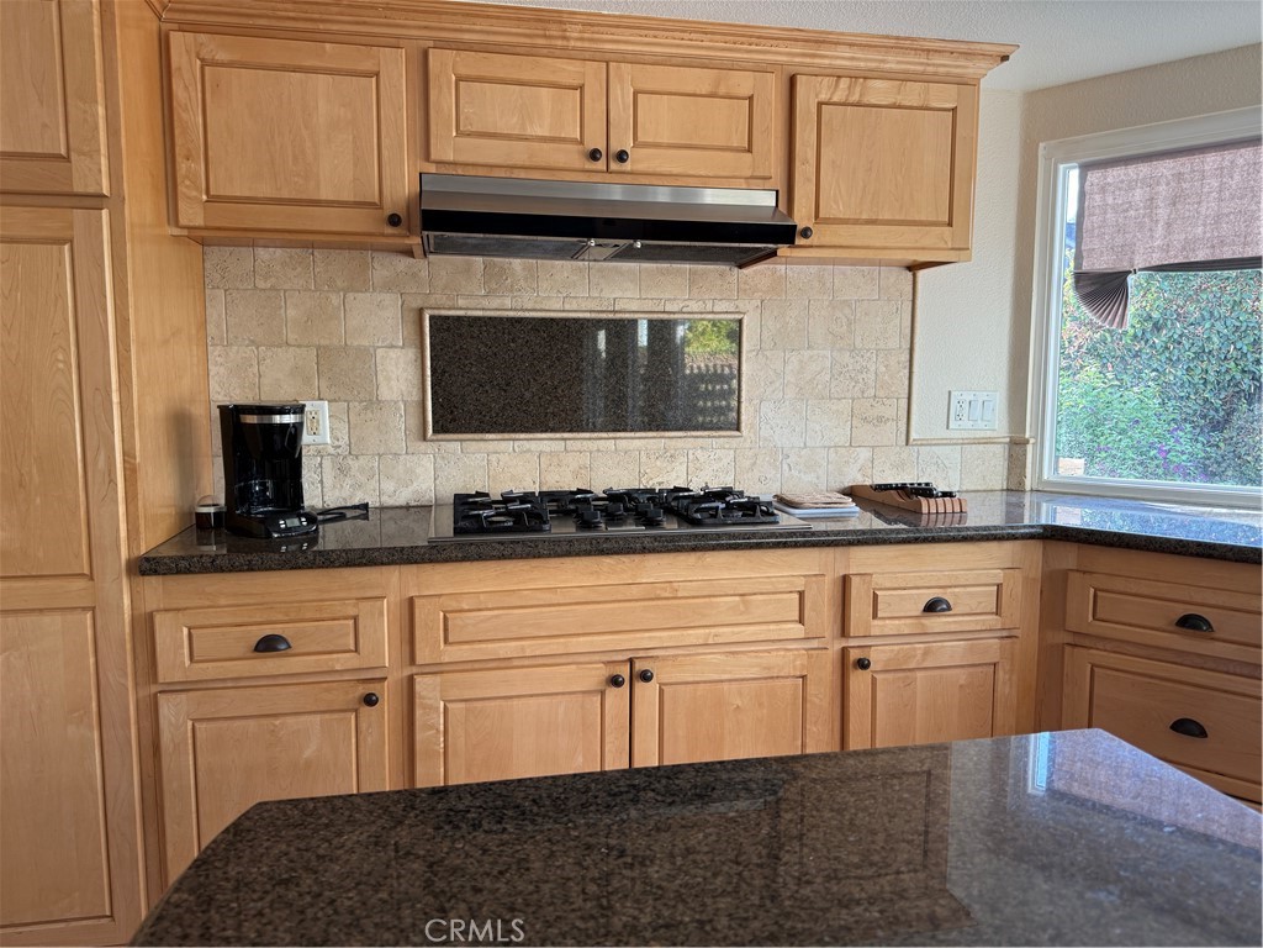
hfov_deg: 71.6
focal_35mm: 24
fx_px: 876
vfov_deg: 56.8
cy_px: 474
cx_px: 632
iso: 125
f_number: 1.78
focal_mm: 6.76
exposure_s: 1/121
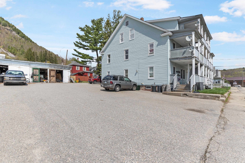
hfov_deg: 100.4
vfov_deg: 77.2
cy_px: 82
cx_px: 122
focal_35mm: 15
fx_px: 102
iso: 100
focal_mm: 10
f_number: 8
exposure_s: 1/500
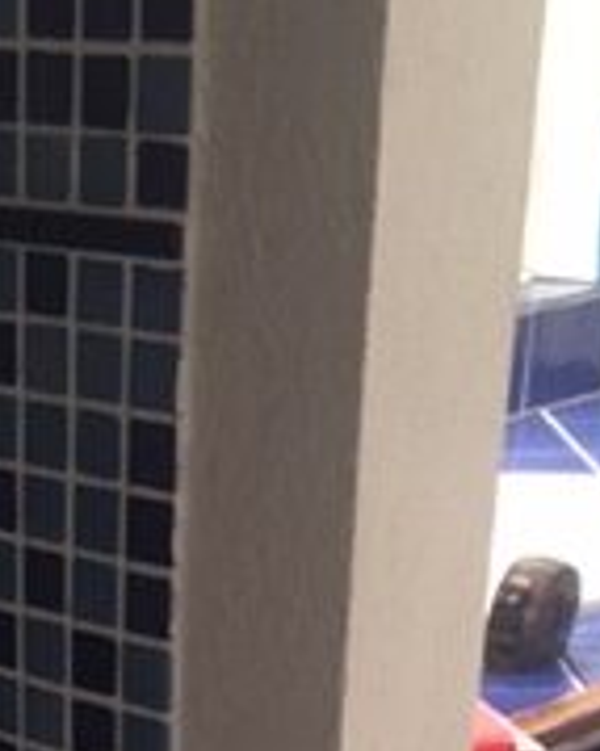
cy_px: 1133
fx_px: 2244
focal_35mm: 101
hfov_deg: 14.8
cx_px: -80
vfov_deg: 17.1
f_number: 2.2
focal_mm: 4.15
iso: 250
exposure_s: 1/20
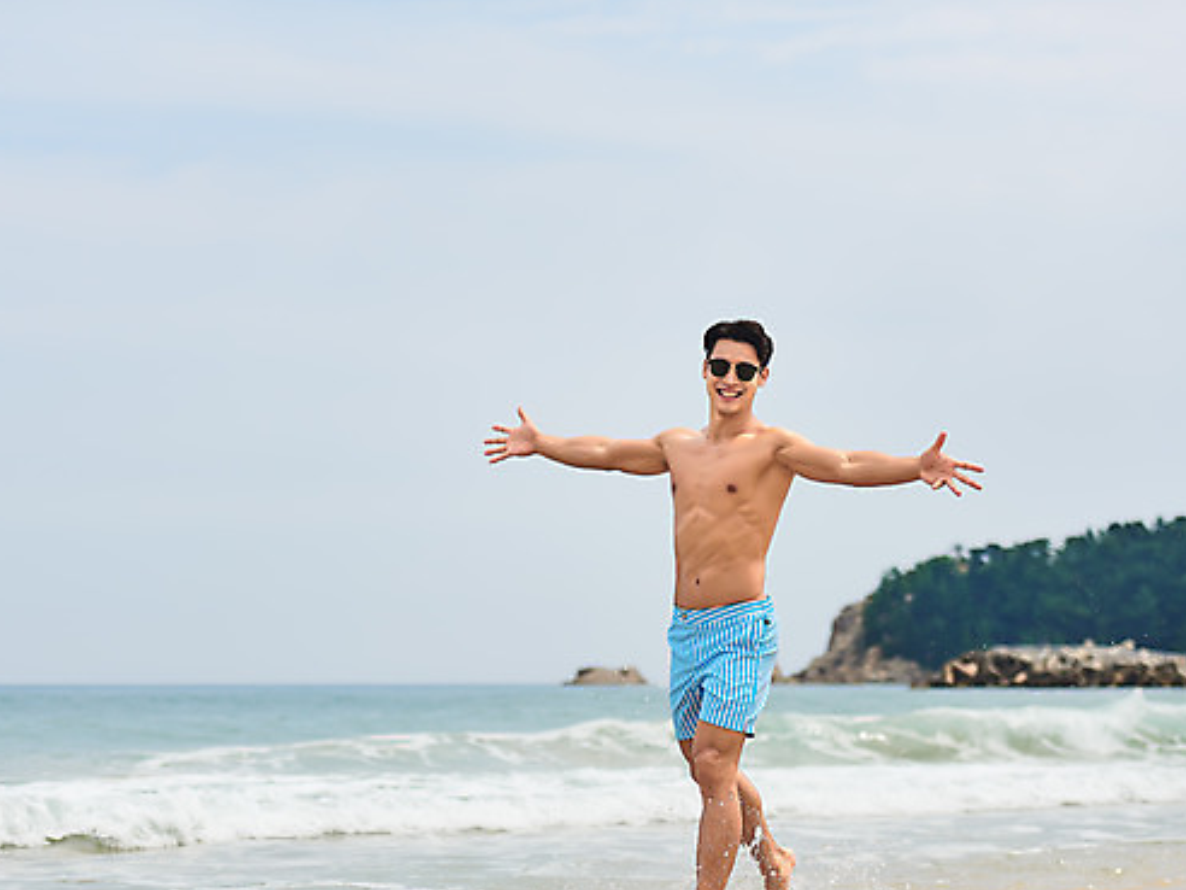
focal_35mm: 82
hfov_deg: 23.8
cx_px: 534
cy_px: 478
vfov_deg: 18.0
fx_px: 2809
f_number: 2.8
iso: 100
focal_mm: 70
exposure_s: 1/4000
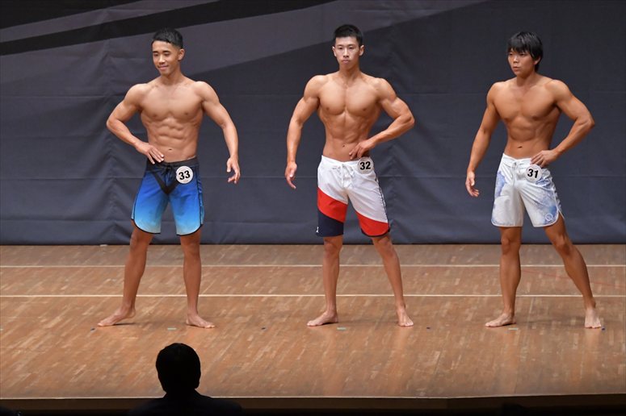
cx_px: 313
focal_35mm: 217
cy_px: 208
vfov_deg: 6.3
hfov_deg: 9.5
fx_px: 3772
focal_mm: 145
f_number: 5.6
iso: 6400
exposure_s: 1/400
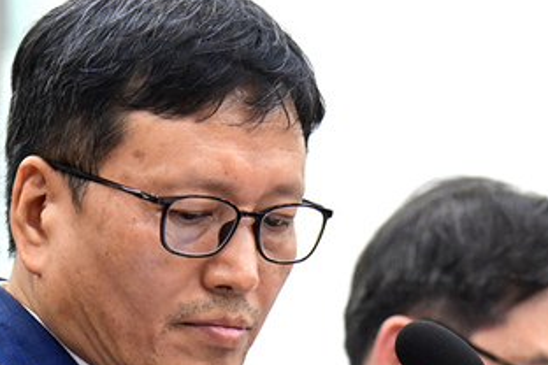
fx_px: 4673
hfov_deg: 6.7
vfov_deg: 4.5
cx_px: 377
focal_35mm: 307
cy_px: 309
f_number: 8
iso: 6400
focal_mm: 150
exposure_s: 1/250
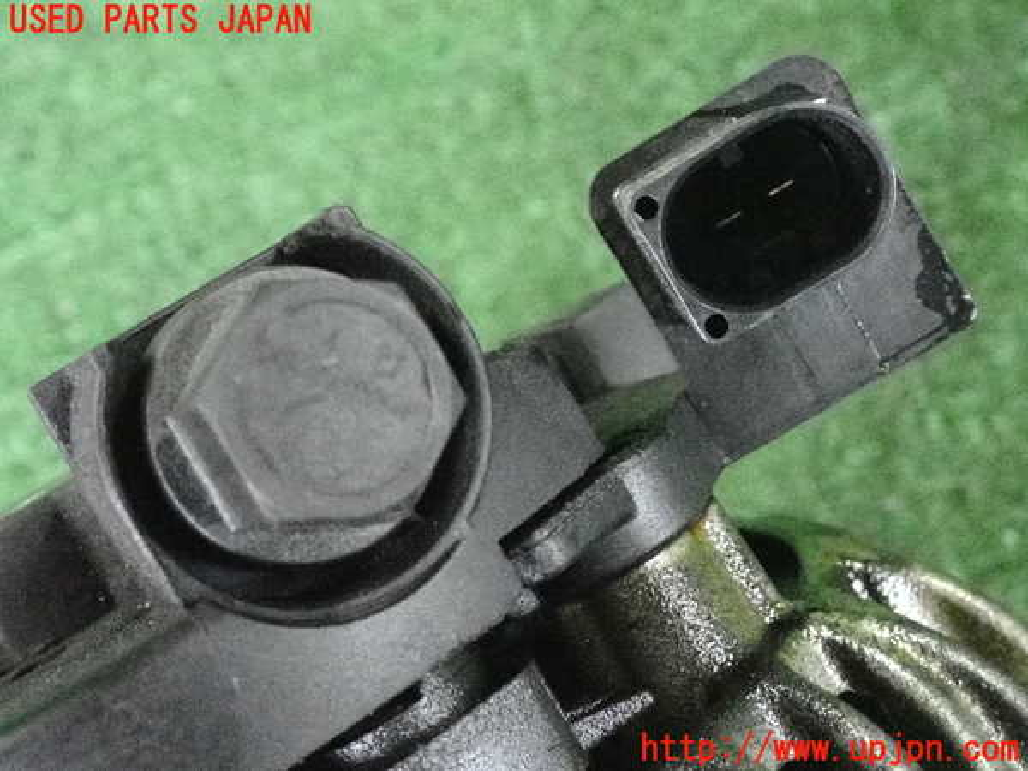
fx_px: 2287
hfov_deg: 25.3
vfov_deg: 19.1
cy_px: 386
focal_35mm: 77
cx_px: 514
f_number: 4.1
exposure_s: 1/125
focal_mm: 13.65
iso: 10000
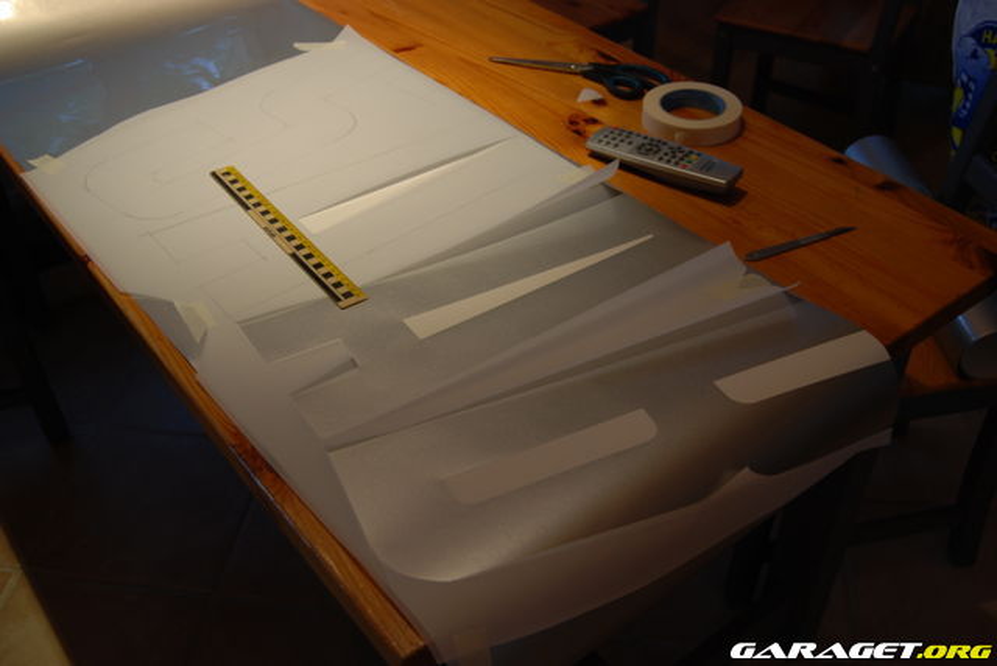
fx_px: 998
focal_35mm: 36
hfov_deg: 53.1
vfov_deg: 36.9
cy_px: 333
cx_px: 498
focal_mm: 24
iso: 100
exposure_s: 1/6
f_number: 4.5
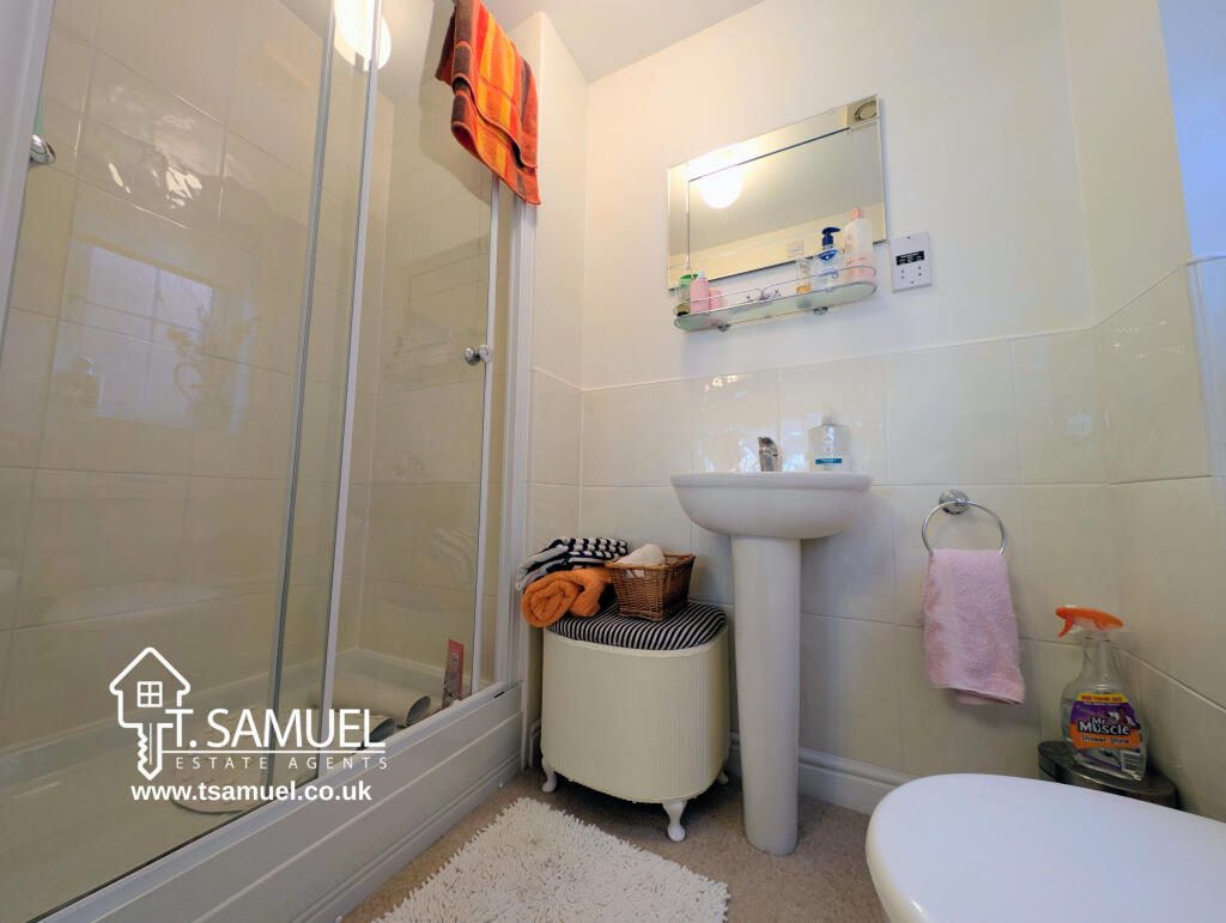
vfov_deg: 94.6
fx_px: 426
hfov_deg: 110.5
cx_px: 613
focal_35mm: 12
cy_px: 462
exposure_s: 1/16.7
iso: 41
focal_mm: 2.23
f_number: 1.95
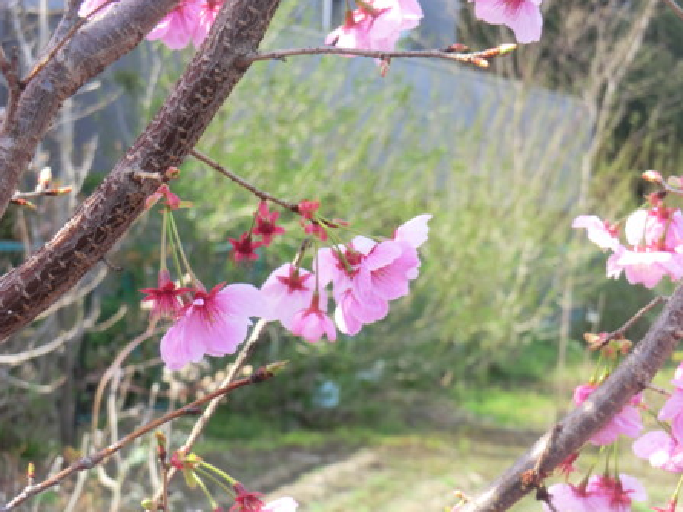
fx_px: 1776
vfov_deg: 16.4
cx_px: 344
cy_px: 256
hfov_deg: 21.8
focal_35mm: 90
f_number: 4.8
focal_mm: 16
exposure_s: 1/100
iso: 80
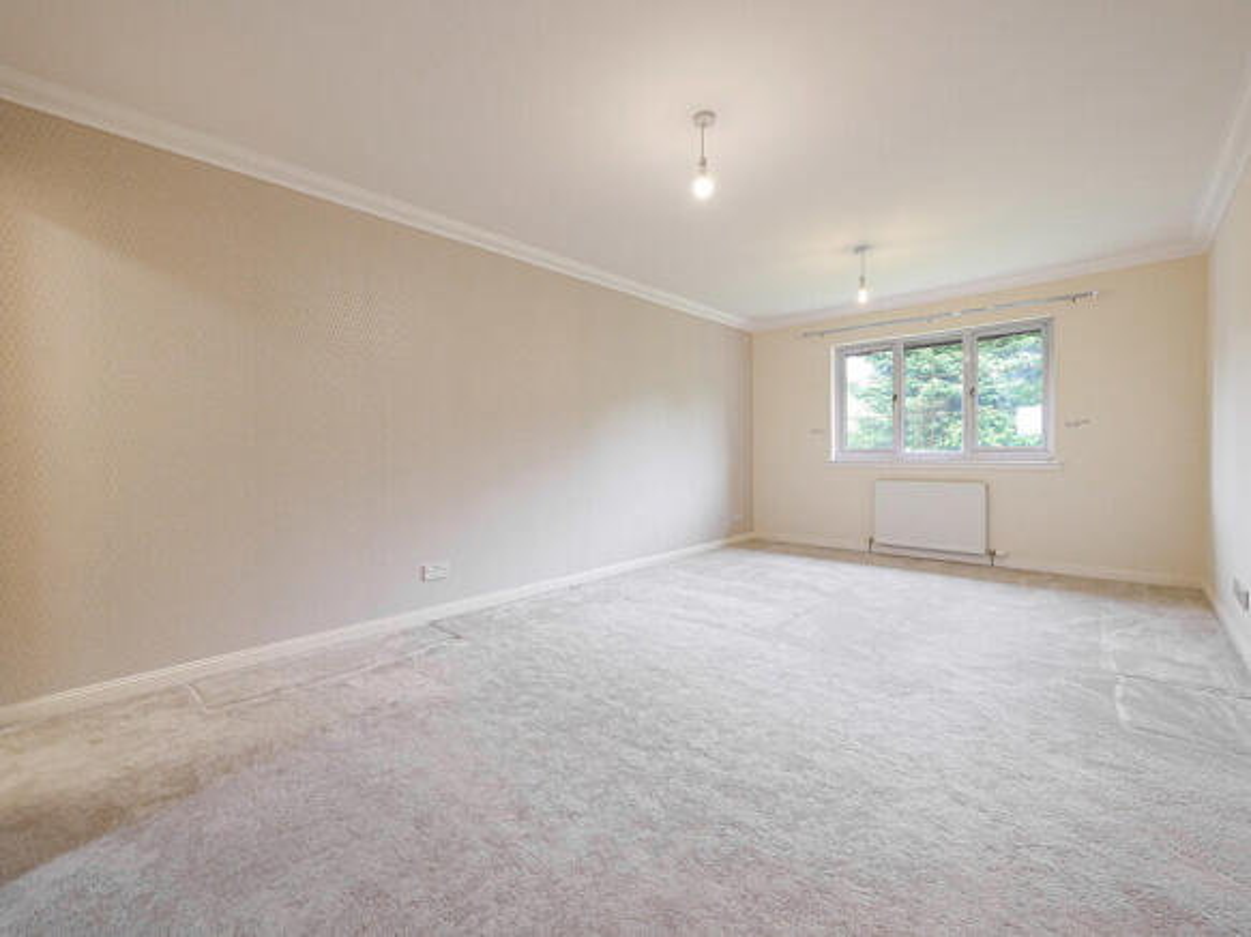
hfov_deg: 102.1
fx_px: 506
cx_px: 626
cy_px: 468
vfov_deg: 85.7
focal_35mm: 14
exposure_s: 1/60
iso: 800
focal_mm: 7
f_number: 4
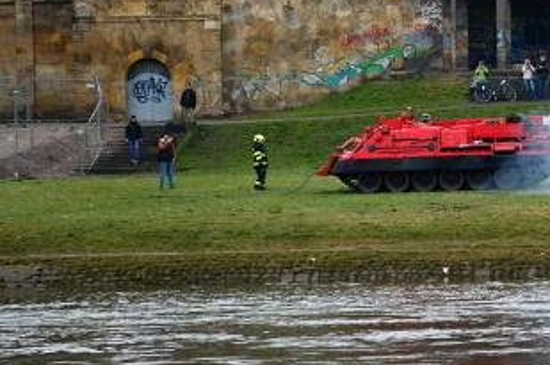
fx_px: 5846
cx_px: 627
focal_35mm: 383
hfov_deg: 5.4
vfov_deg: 3.6
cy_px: 77
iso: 220
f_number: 5.6
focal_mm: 105
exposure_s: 1/160
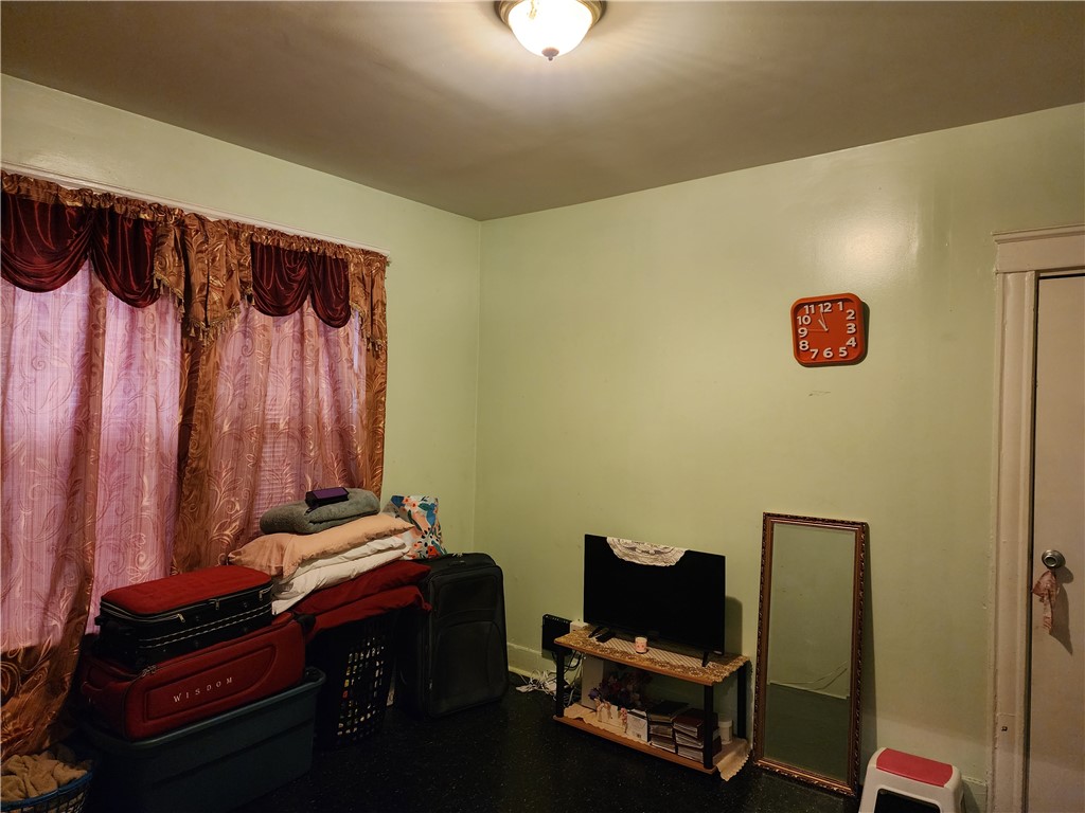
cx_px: 542
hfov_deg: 73.9
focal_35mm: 23
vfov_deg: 58.9
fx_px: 721
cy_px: 406
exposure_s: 1/40
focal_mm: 6.4
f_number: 1.8
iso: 640
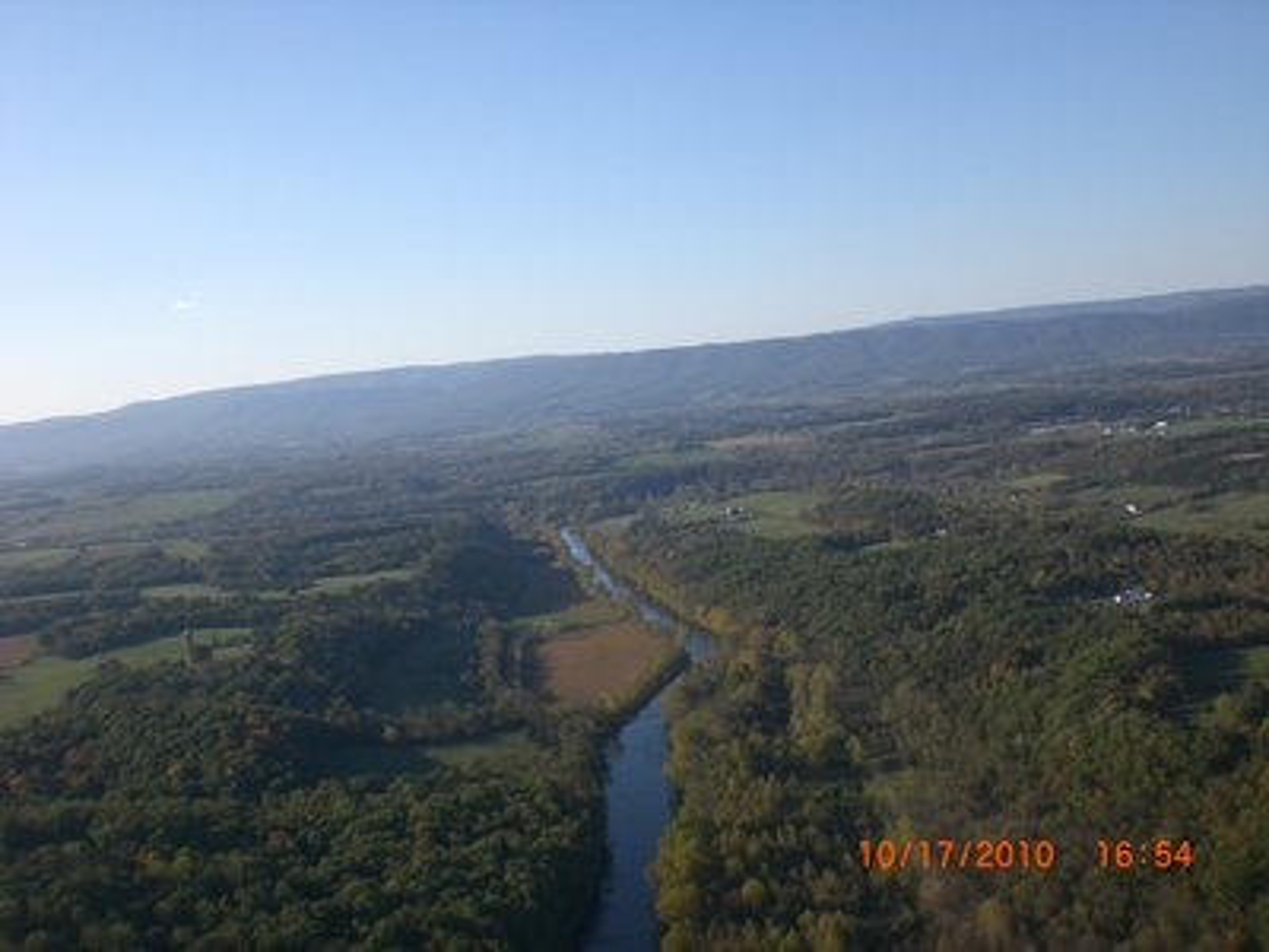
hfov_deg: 49.0
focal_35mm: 38
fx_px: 1393
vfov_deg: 37.7
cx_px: 634
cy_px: 476
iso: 50
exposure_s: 1/400
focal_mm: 6.3
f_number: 4.4
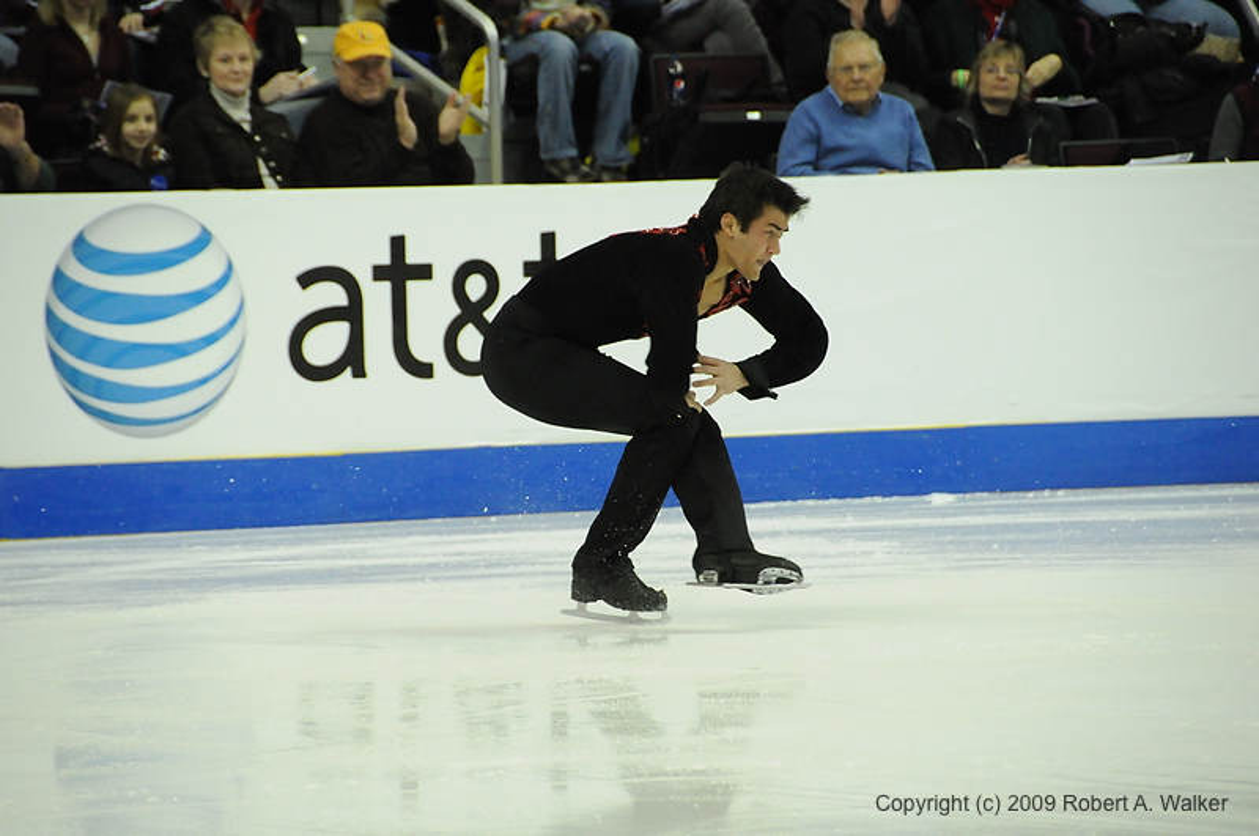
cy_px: 418
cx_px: 630
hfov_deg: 6.9
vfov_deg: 4.6
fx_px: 10477
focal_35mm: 300
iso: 3200
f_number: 5.6
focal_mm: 200
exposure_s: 1/800
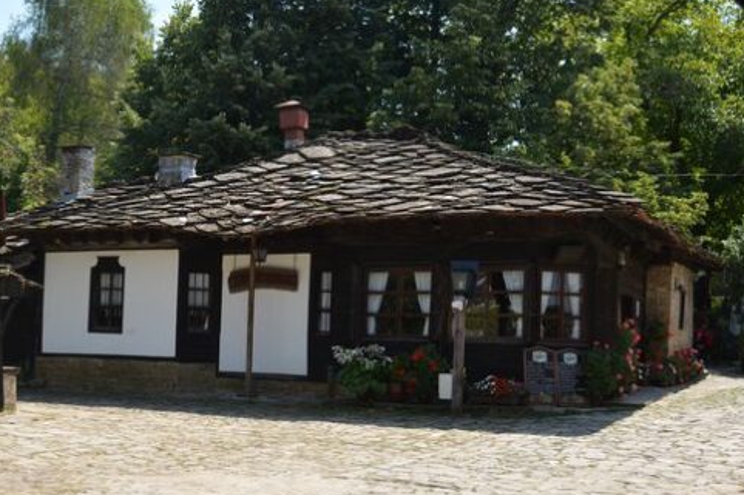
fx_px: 1074
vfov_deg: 25.9
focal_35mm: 52
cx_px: 211
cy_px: 317
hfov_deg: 37.5
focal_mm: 24
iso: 110
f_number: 8
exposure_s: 1/250
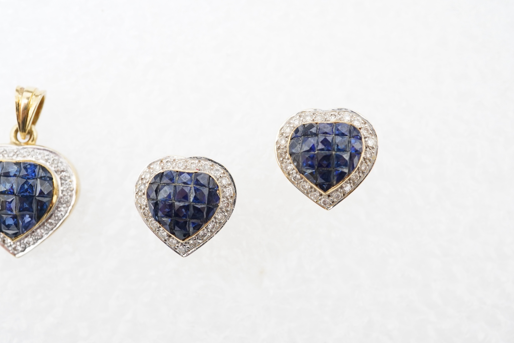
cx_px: 257
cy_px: 172
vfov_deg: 29.9
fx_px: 643
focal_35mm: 45
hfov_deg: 43.6
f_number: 14
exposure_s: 1/125
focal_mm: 30
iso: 1000
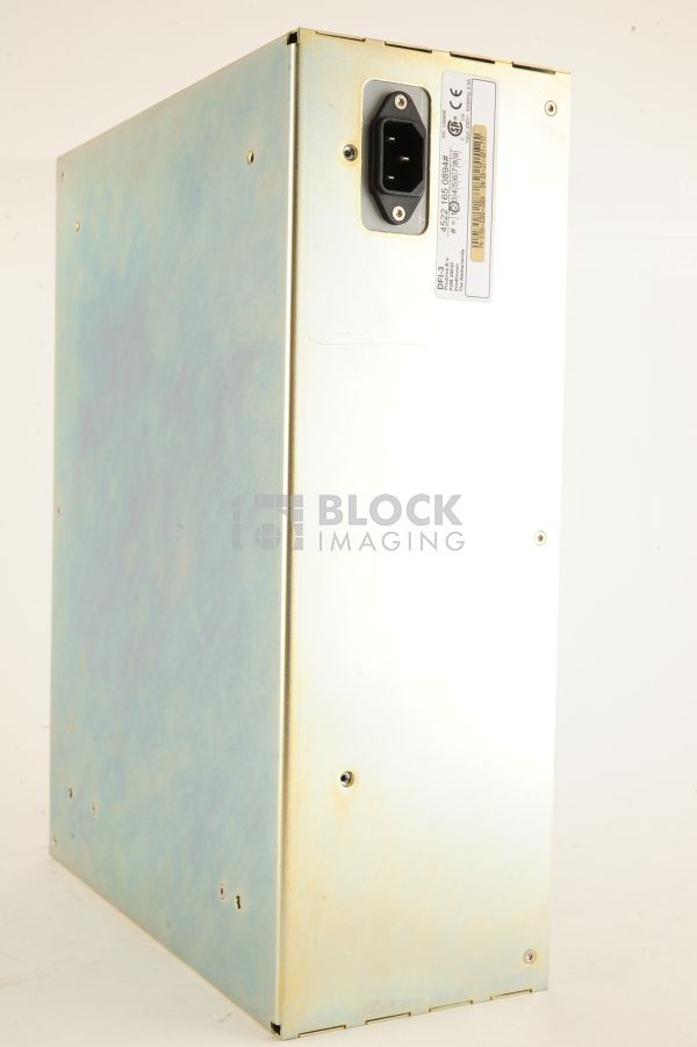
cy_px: 524
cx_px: 348
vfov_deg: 39.6
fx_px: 1454
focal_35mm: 50
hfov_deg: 27.0
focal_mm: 50
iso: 1600
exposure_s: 1/125
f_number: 14
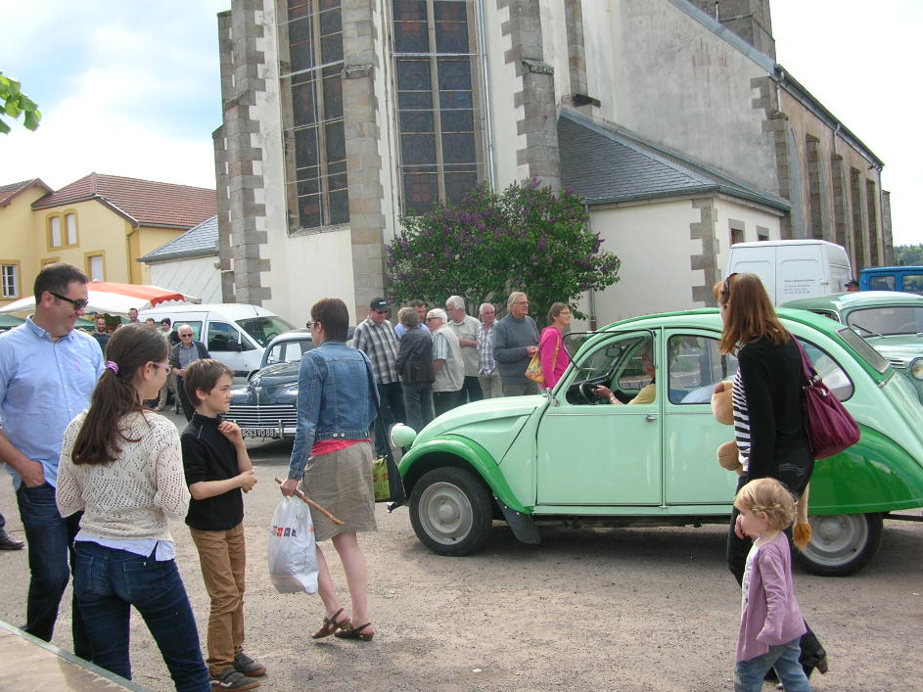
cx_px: 461
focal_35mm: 38
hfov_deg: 49.0
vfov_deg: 37.7
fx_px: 1013
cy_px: 357
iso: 50
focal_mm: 5.8
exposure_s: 1/317
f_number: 2.8
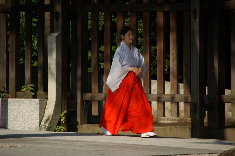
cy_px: 78
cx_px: 118
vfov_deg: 3.7
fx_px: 2446
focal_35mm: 375
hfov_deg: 5.5
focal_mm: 250
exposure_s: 1/400
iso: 100
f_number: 6.3
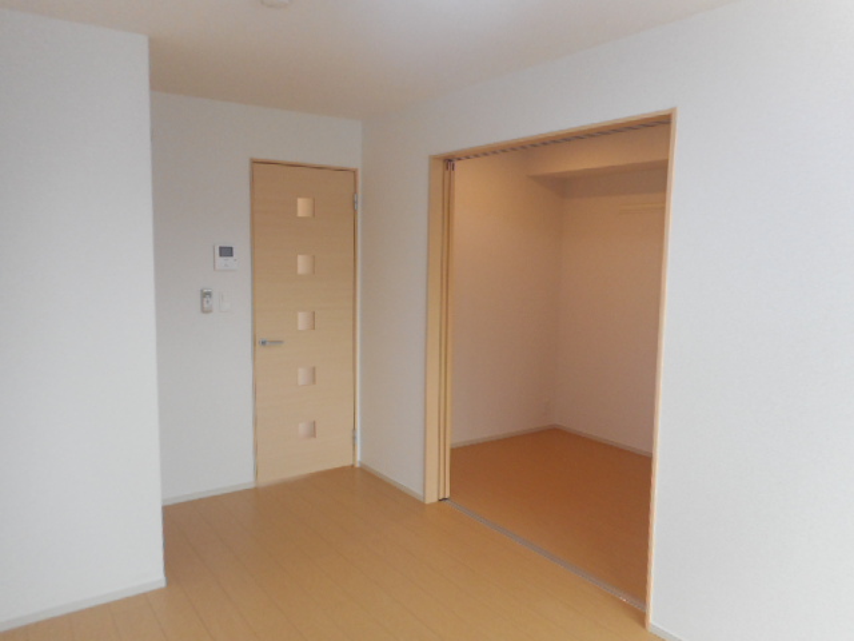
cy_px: 320
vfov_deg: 54.9
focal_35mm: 25
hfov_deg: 69.4
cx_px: 427
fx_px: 617
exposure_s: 1/30
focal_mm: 4.5
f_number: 3.7
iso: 220
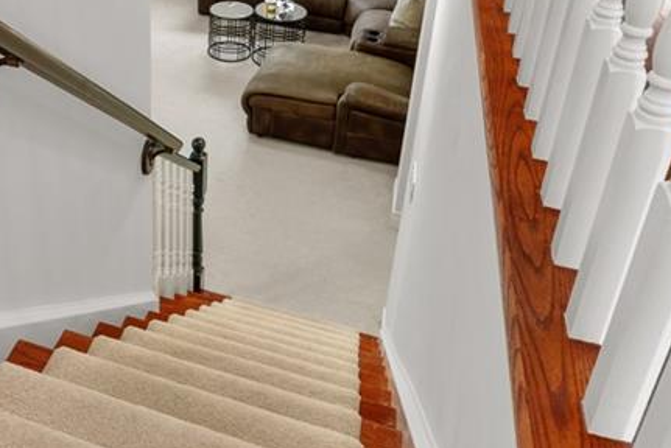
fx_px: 709
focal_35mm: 38
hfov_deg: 47.9
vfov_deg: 32.7
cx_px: 137
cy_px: 16
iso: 100
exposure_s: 1.6
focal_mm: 16
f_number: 8
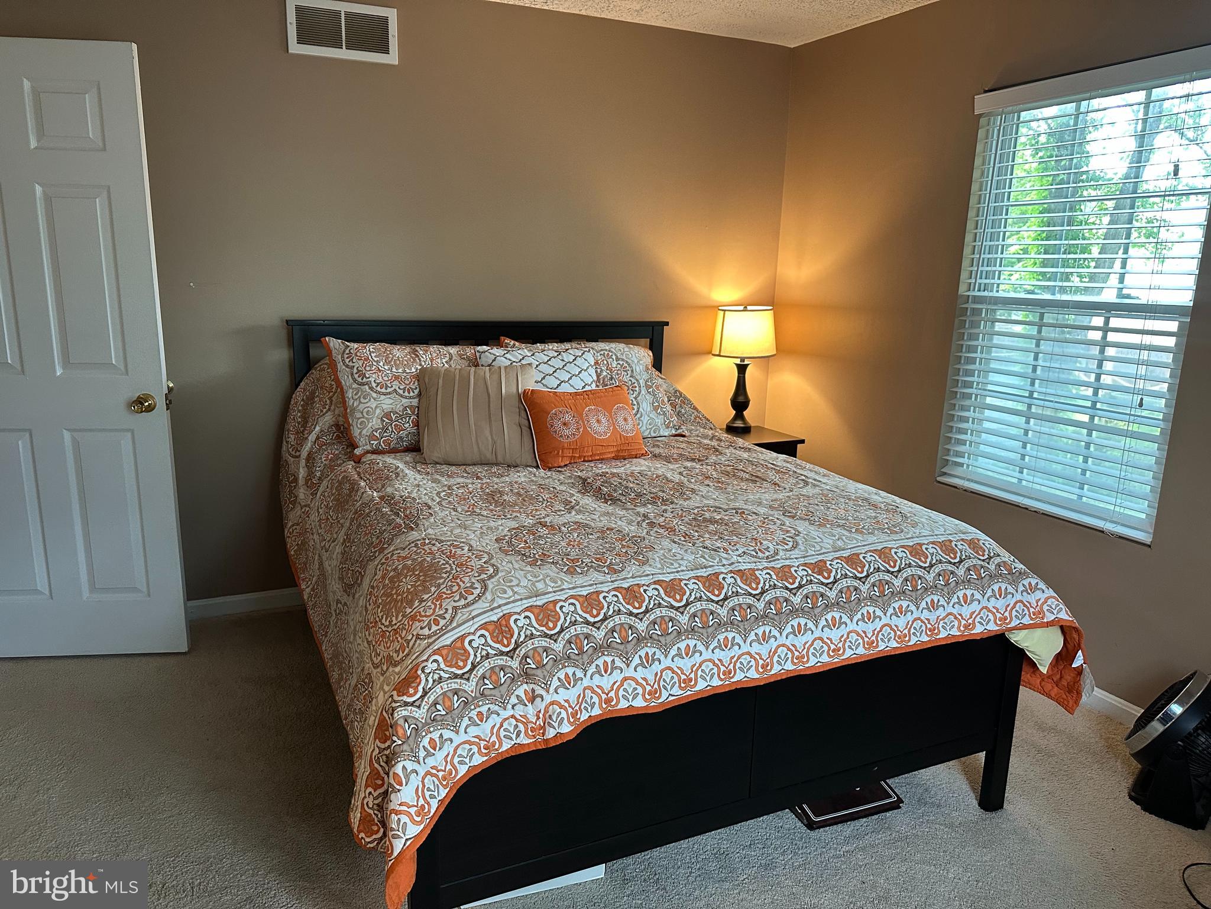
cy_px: 454
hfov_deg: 71.6
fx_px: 840
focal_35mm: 24
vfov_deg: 56.8
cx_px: 606
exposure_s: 1/60
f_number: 1.78
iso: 400
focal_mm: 6.86
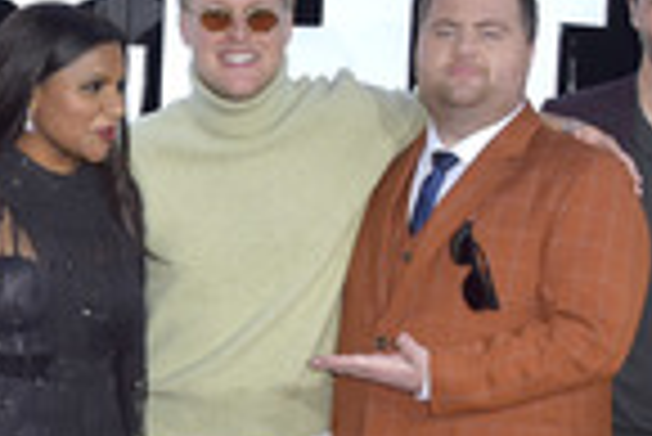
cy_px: 418
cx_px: 135
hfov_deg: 20.4
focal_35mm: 99
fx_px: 1795
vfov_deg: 13.7
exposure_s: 1/250
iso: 500
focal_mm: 32
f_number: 7.1
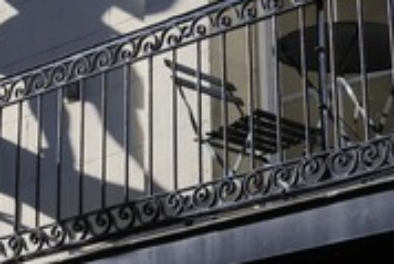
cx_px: 15
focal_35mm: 137
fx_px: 1501
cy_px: 38
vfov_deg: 10.0
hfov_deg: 14.7
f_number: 11
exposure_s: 1/160
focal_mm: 58
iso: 200
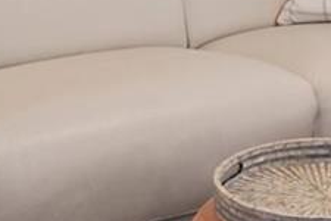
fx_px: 1112
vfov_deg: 10.4
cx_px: 310
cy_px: -227
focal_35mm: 121
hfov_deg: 16.7
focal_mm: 17
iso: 320
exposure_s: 1
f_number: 8
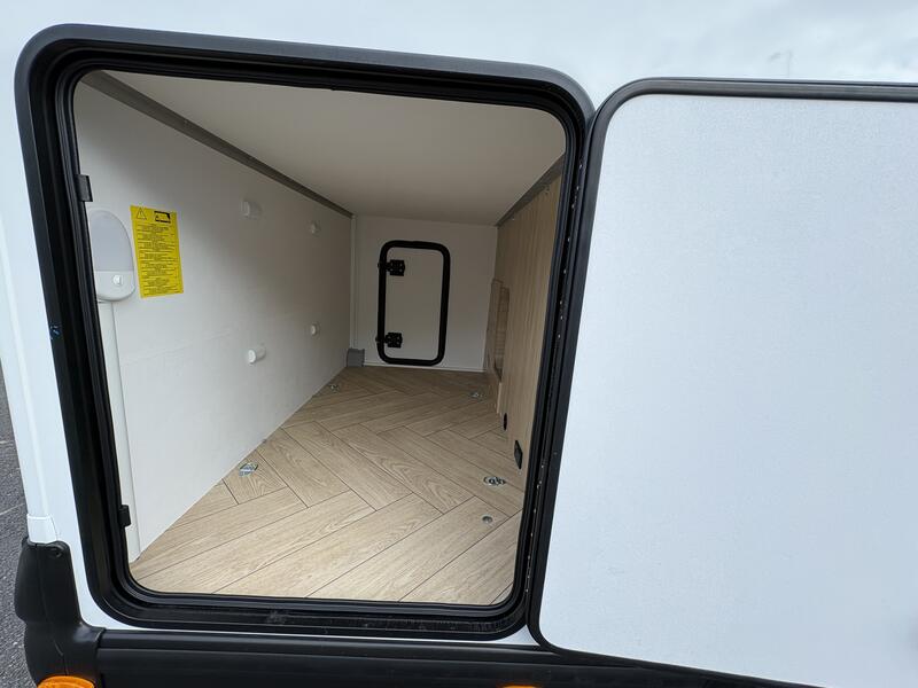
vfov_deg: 85.7
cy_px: 344
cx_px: 459
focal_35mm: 14
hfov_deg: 102.1
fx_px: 371
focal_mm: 2.22
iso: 40
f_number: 2.2
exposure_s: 1/423
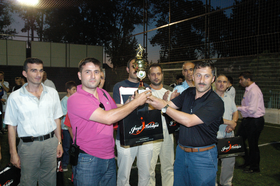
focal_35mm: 36
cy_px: 93
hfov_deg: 53.2
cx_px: 140
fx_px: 280
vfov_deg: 36.8
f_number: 5.6
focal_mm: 24
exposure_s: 1/60
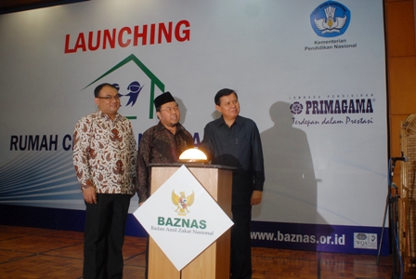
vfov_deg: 43.7
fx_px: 347
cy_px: 140
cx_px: 208
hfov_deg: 61.9
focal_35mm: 30
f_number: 4
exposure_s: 1/40
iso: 400
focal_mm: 20
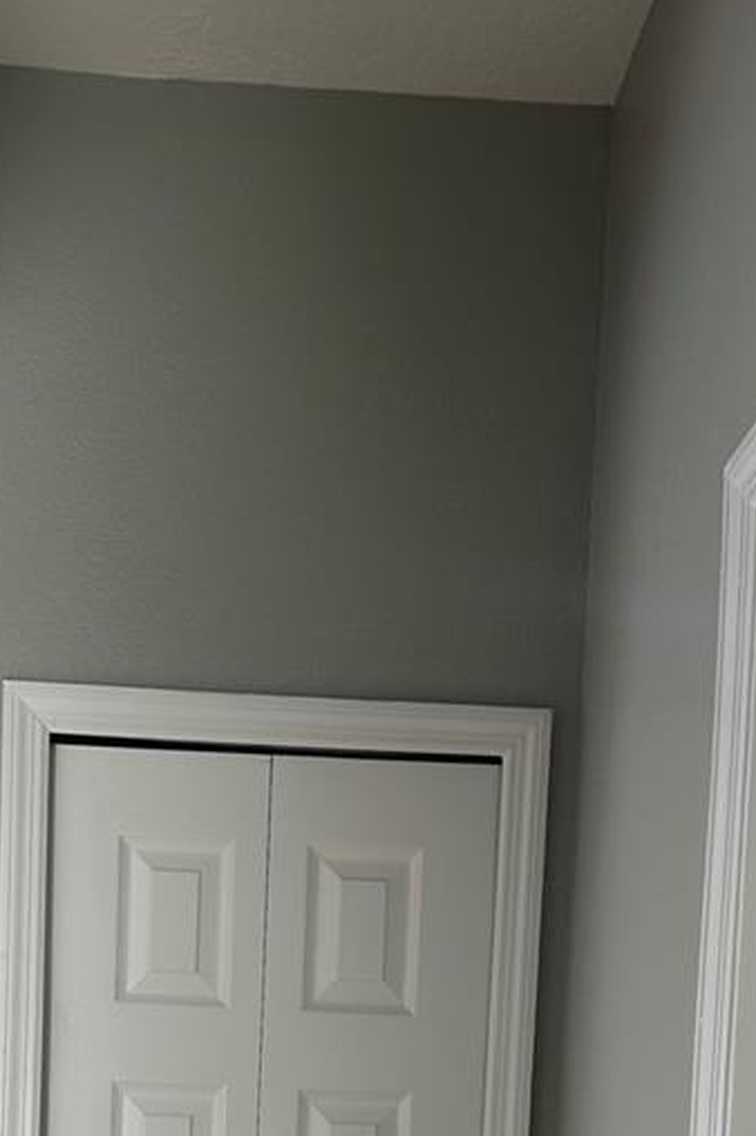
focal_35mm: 59
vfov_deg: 29.7
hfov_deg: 22.9
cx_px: 293
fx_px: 1861
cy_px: 1322
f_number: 1.78
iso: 80
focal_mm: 6.86
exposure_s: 1/120
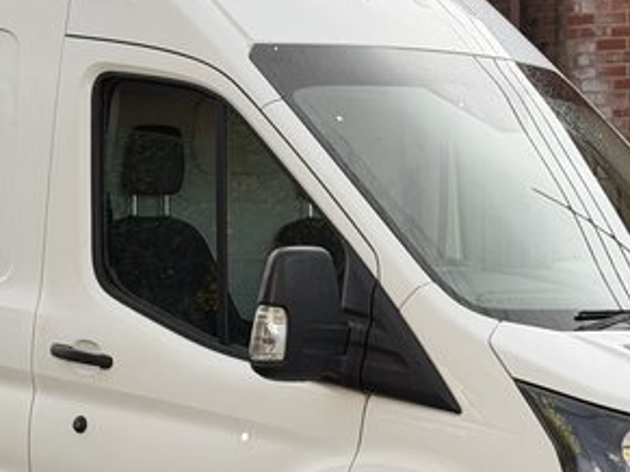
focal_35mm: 132
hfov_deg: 14.9
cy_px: 340
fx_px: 2401
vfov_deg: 11.2
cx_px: 208
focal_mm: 6.76
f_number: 1.78
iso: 80
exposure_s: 1/549
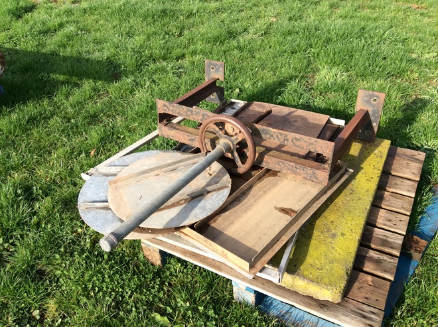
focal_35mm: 32
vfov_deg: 44.1
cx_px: 219
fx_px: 404
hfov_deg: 56.9
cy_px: 164
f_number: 2.4
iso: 32
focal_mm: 3.3
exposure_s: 1/697
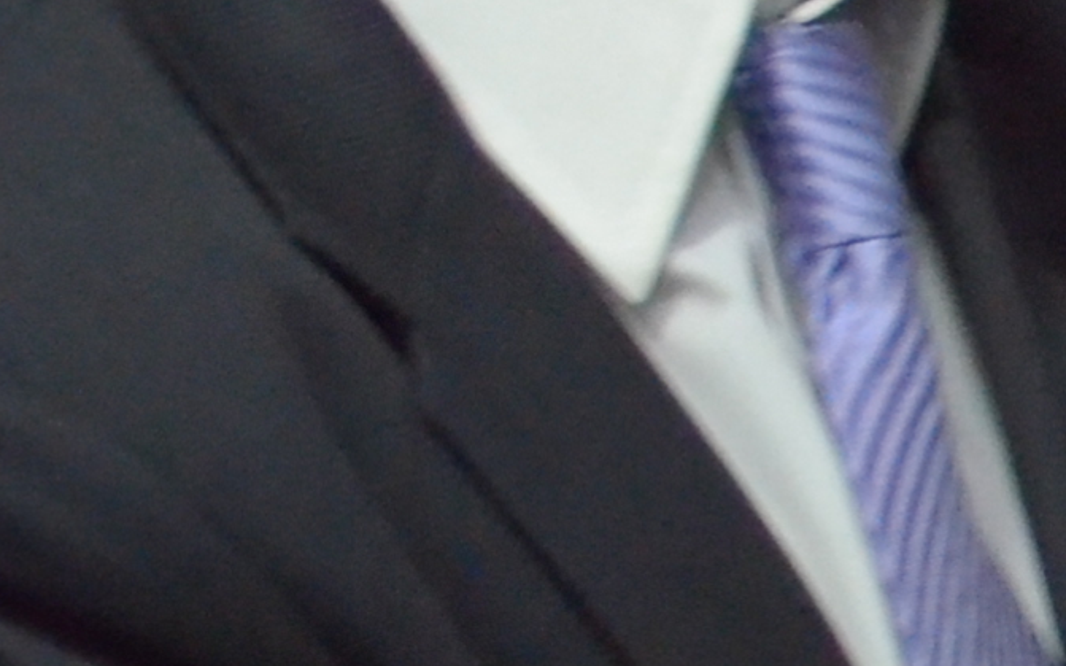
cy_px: 288
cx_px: 2464
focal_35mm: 689
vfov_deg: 1.9
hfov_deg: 3.0
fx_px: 20012
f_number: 4.5
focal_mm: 82
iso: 5000
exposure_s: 1/200
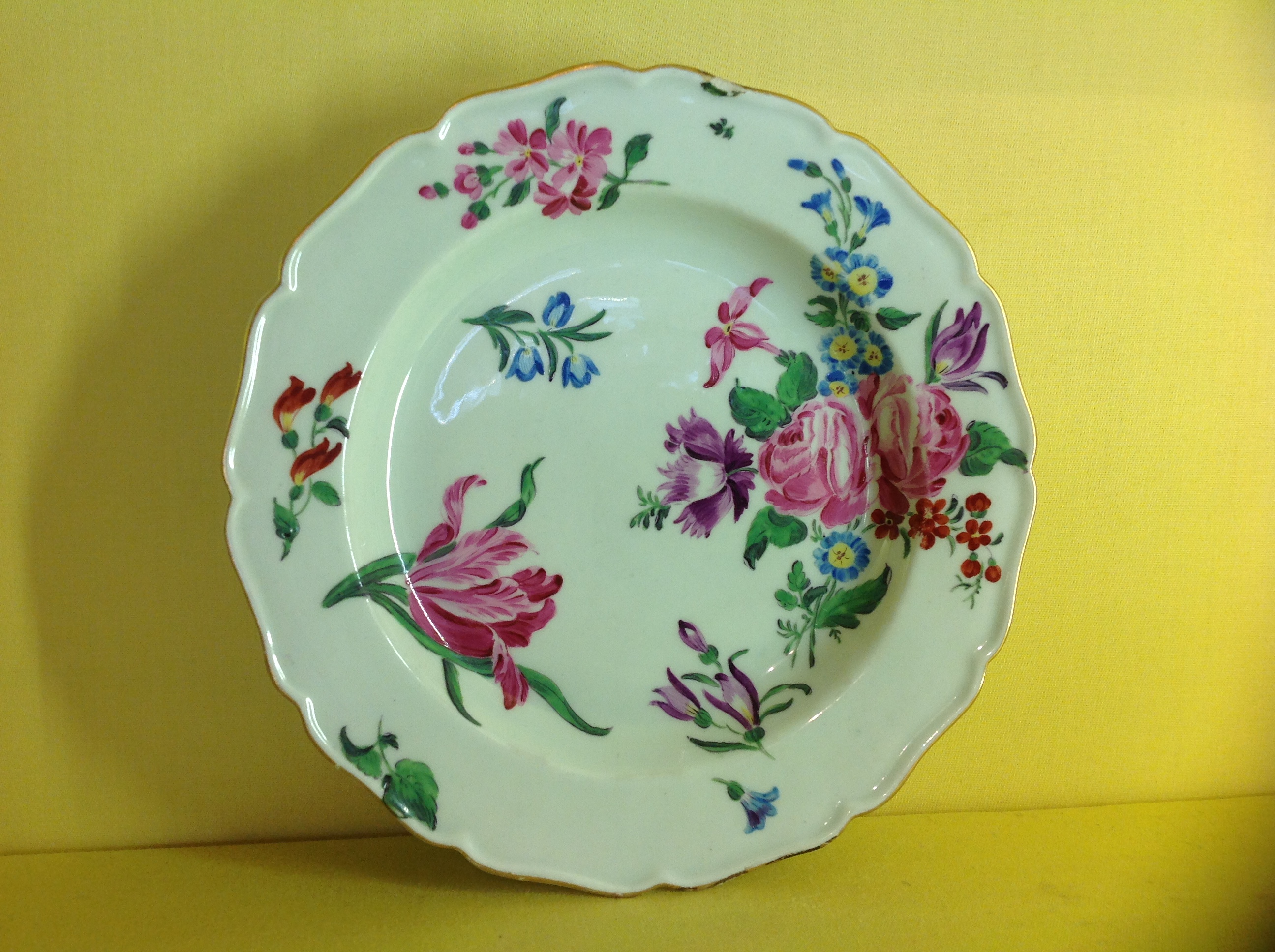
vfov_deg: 40.6
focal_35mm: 35
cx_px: 638
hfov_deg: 52.7
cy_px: 476
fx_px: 1287
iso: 64
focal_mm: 4.28
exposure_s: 1/40
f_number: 2.4
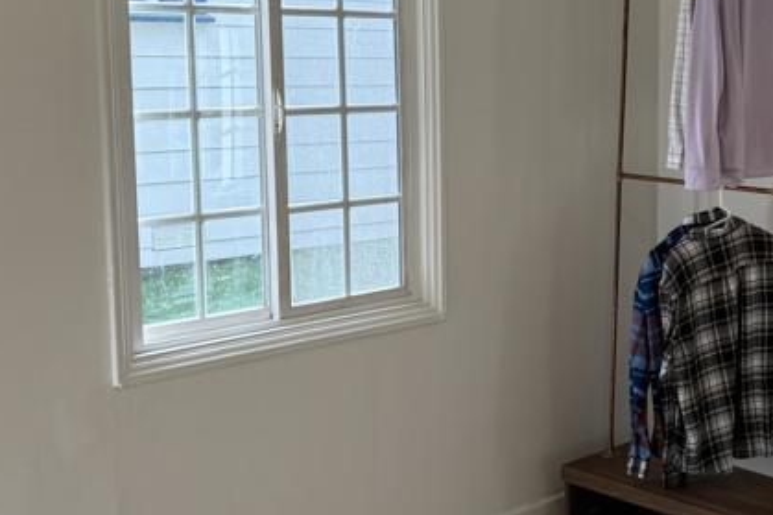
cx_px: 727
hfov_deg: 31.1
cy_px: 207
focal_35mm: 61
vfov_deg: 22.2
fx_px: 1309
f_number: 1.78
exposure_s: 1/156
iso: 64
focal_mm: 6.76
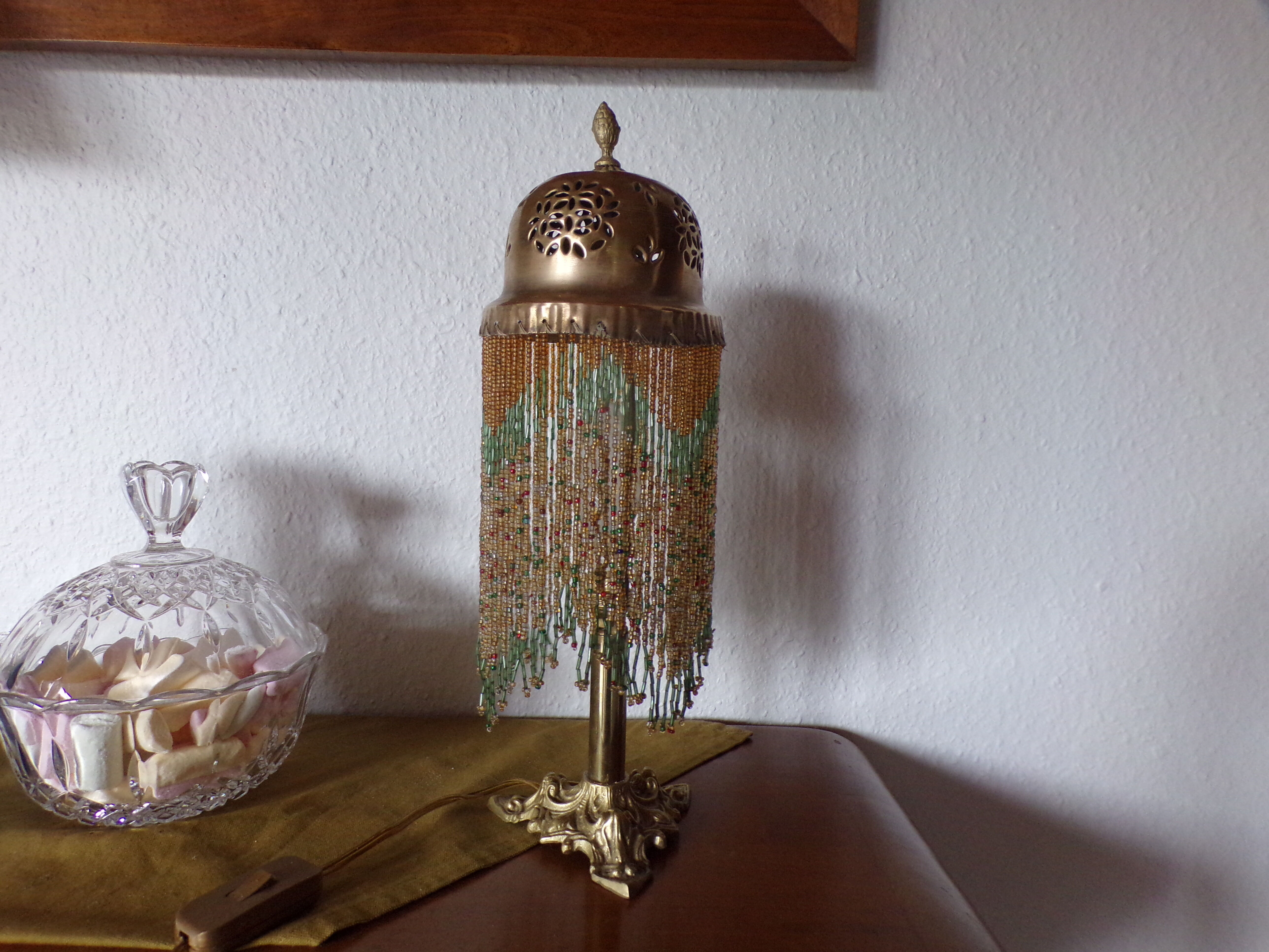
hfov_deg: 71.6
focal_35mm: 24
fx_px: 880
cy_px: 476
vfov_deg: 56.8
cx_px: 634
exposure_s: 1/17
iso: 230
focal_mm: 4.3
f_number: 3
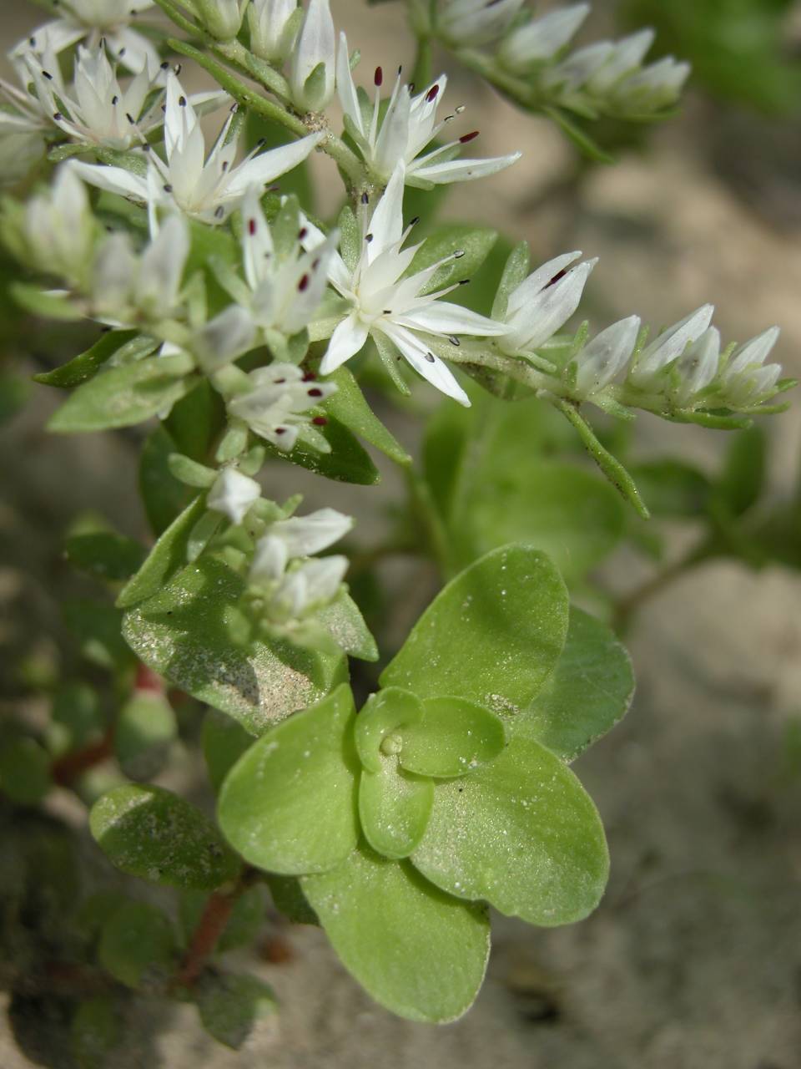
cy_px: 534
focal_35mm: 66
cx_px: 400
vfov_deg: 29.4
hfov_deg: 22.3
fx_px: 2036
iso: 100
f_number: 3.2
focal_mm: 16.8
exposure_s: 1/419
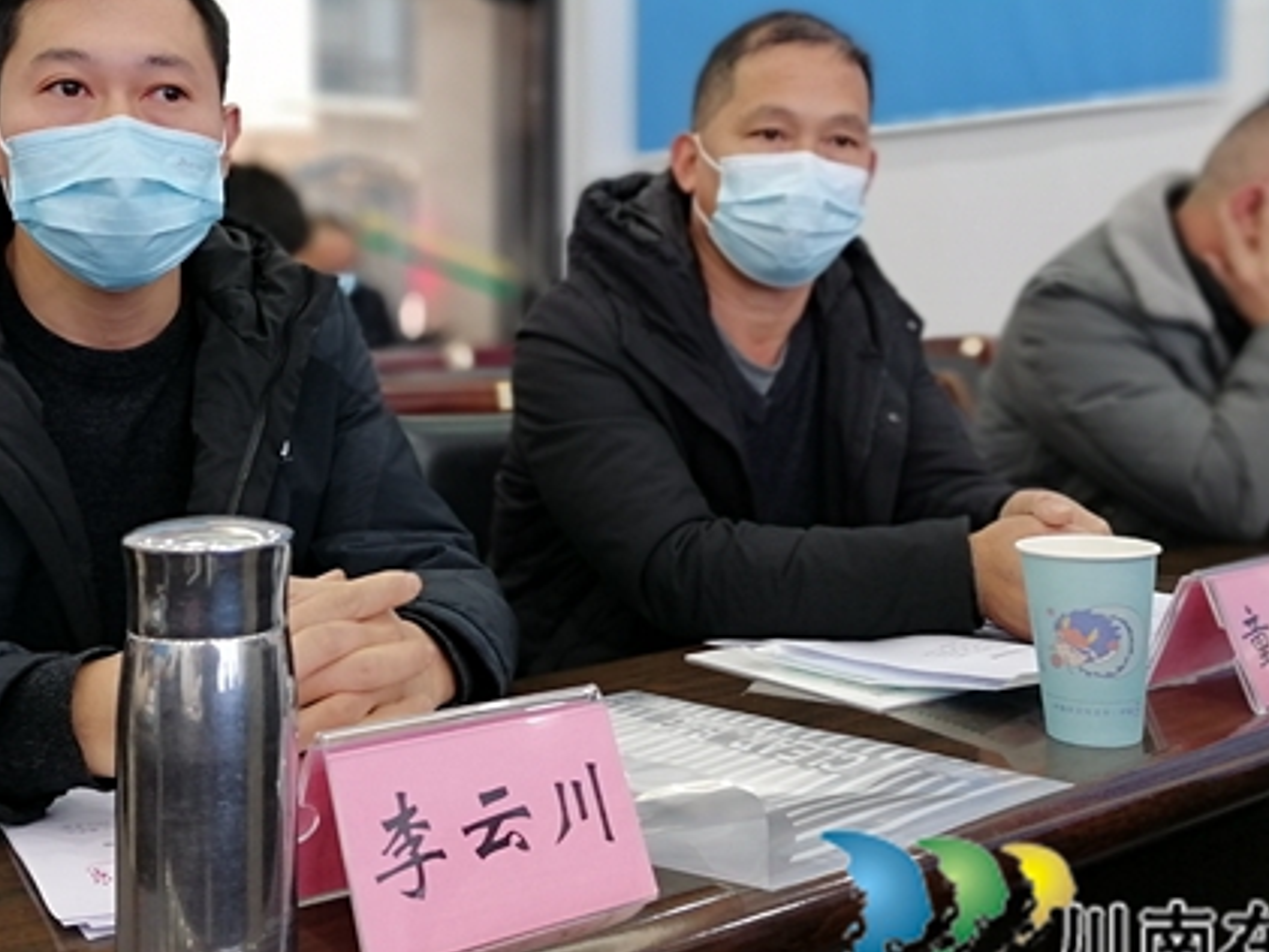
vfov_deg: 35.0
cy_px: 371
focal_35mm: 41
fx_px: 1503
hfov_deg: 45.6
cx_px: 521
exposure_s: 1/33.3
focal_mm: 5.3
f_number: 1.8
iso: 125
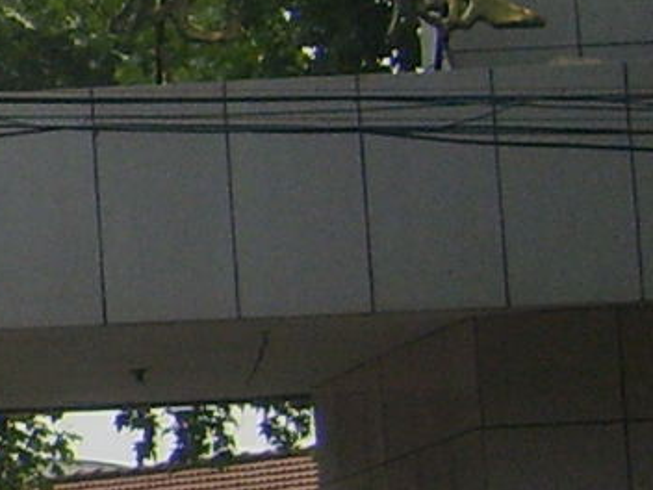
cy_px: 230
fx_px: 4263
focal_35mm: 226
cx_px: -1421
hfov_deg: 7.5
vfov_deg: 6.6
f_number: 2.8
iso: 50
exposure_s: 1/1000
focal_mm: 5.8
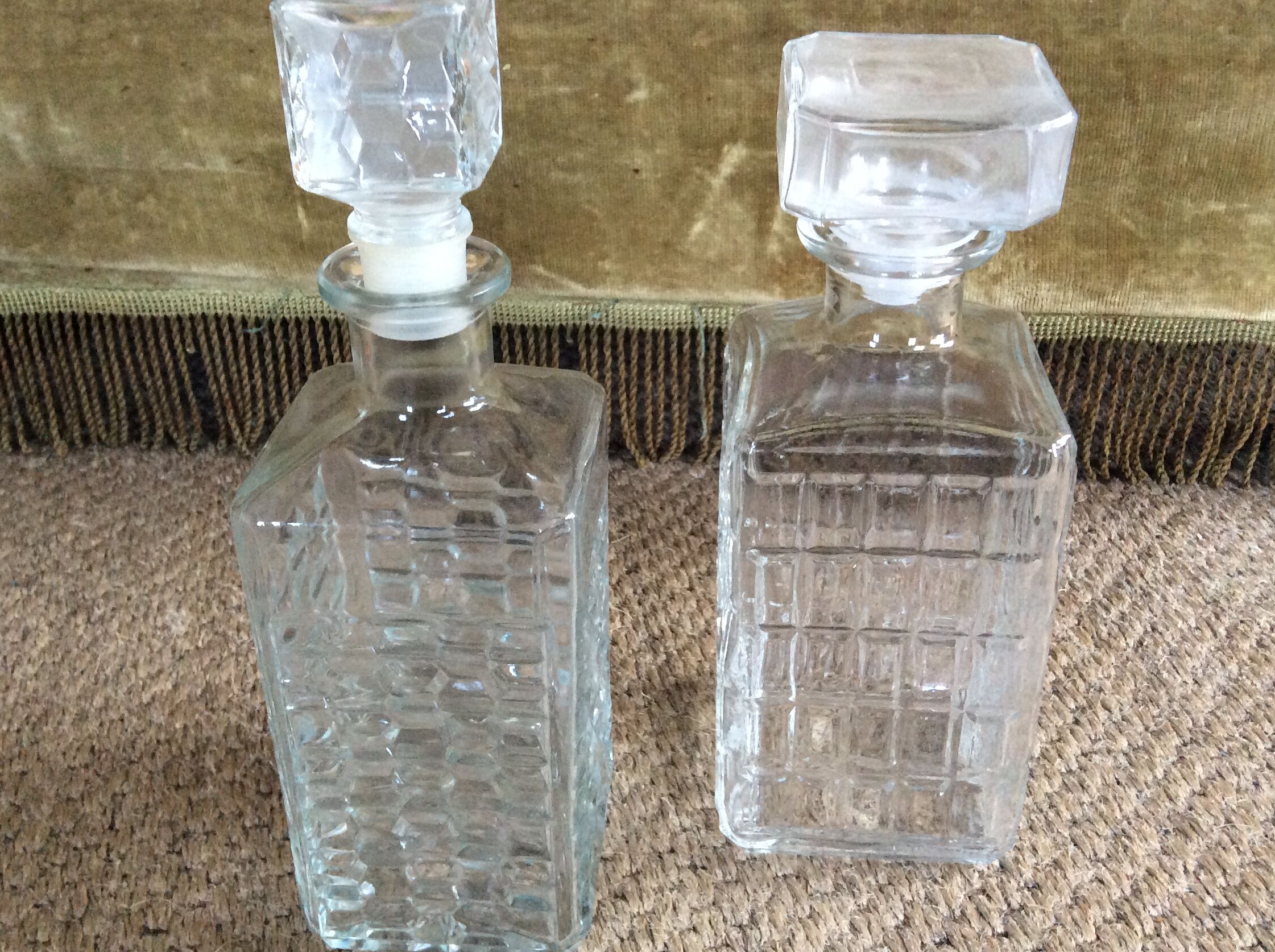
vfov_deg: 38.6
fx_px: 1361
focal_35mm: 37
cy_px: 471
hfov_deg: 50.2
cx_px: 608
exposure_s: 1/25
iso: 200
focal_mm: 3.3
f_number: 2.4
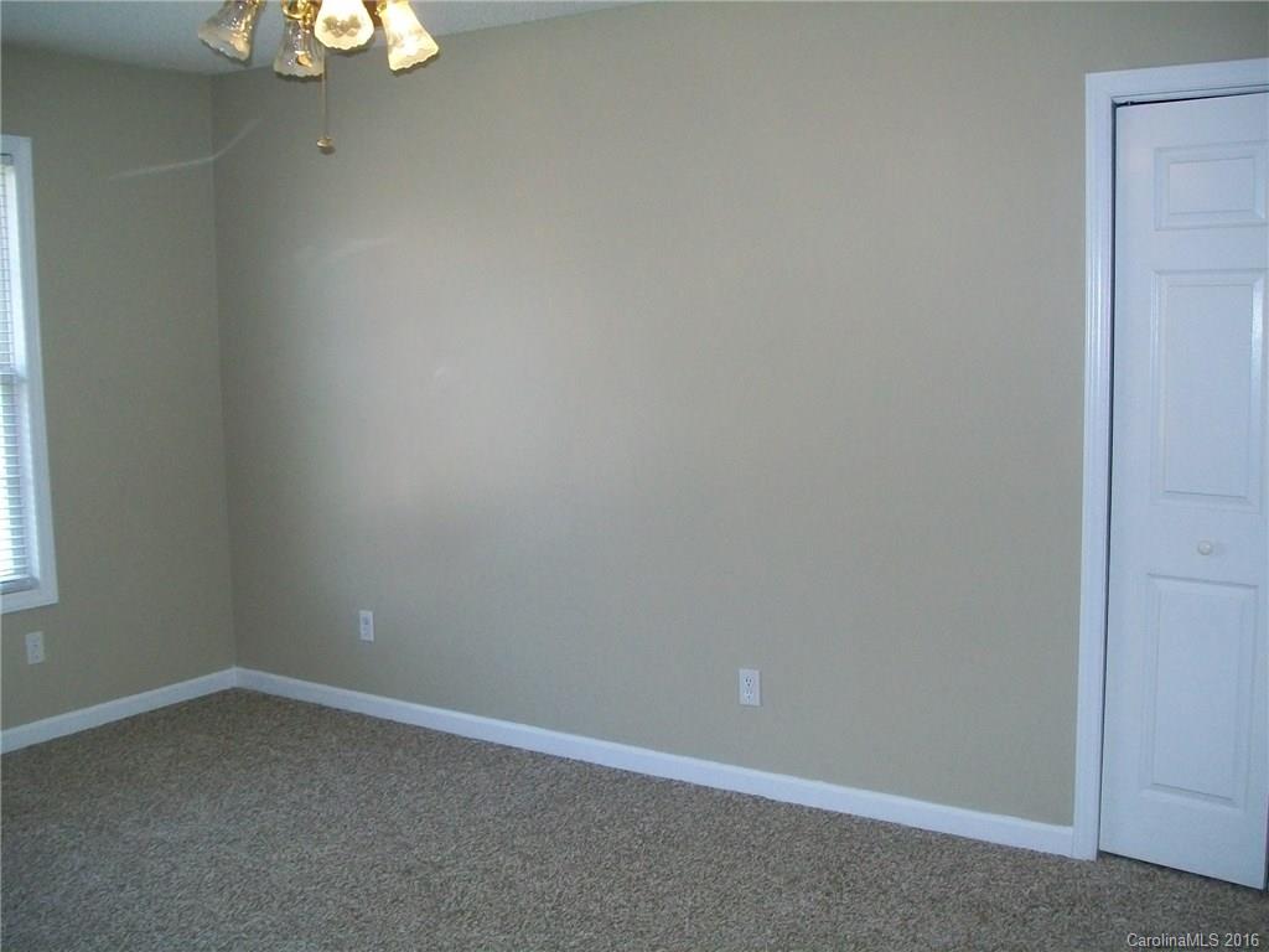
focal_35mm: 36
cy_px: 476
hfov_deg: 51.4
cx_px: 634
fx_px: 1320
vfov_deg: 39.7
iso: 160
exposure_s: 1/60
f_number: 2.7
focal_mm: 6
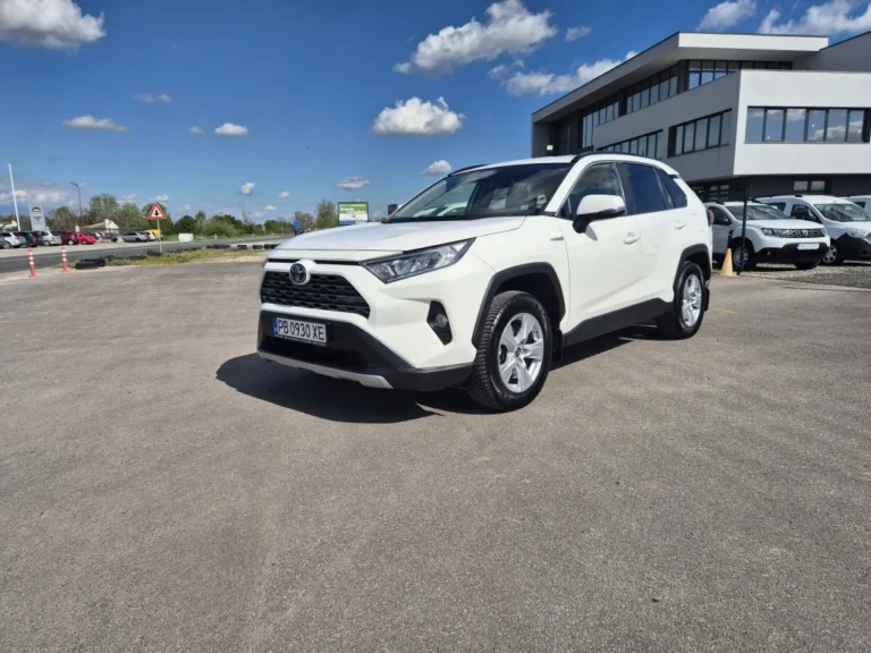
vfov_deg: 58.9
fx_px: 579
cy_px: 326
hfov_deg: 73.9
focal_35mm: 23
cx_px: 436
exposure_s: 1/3720
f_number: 1.8
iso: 25
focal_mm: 5.4
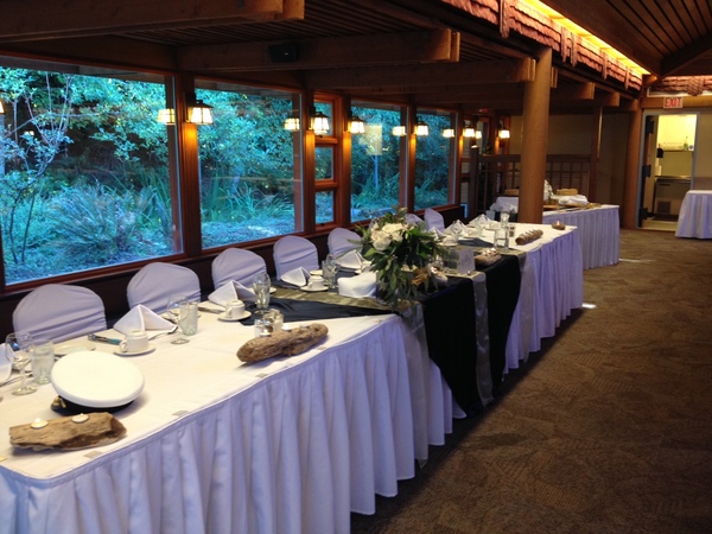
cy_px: 267
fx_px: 720
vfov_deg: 40.7
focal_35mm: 35
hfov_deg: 52.6
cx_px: 356
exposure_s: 1/20
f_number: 2.4
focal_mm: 4.28
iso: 80
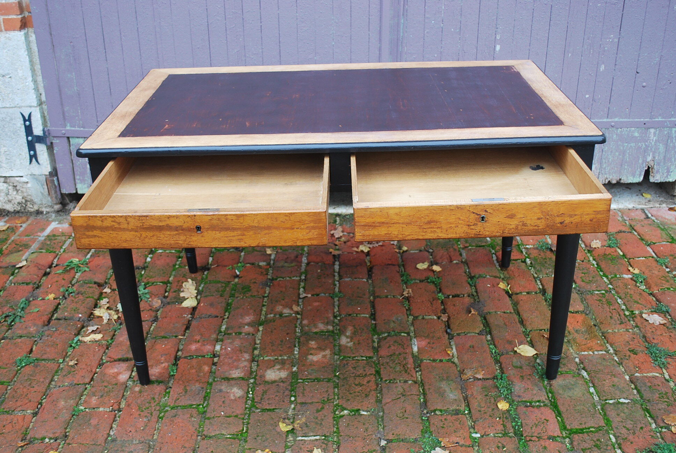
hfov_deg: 49.5
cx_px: 338
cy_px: 226
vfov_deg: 34.3
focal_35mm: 39
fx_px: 733
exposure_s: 1/60
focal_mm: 26
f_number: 4.2
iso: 200
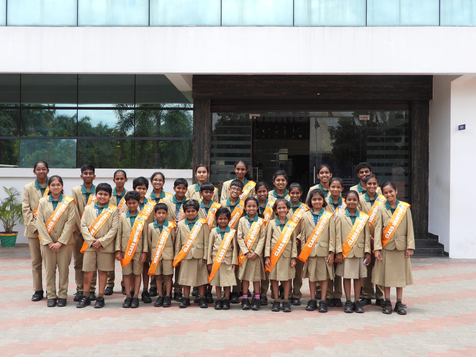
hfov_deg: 42.9
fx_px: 605
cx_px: 238
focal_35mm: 44
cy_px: 178
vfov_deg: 32.9
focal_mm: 7.9
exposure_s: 1/640
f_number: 3.2
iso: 100
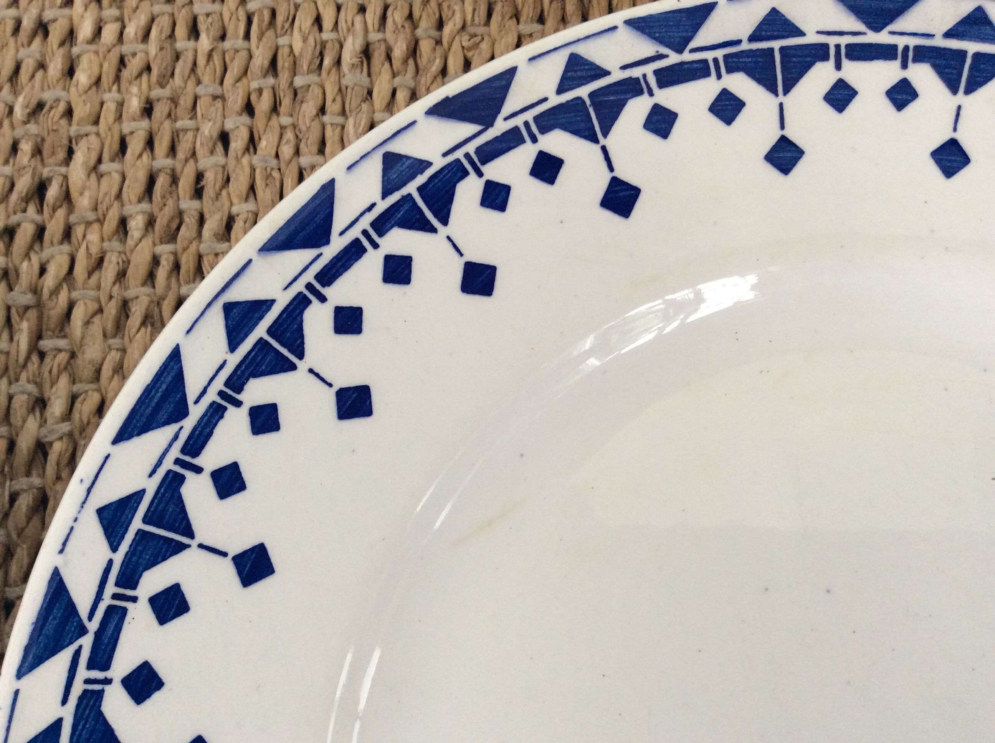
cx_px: 498
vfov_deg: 44.1
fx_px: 918
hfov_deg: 56.9
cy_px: 372
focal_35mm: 32
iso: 125
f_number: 2.4
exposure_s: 1/25
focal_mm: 3.3
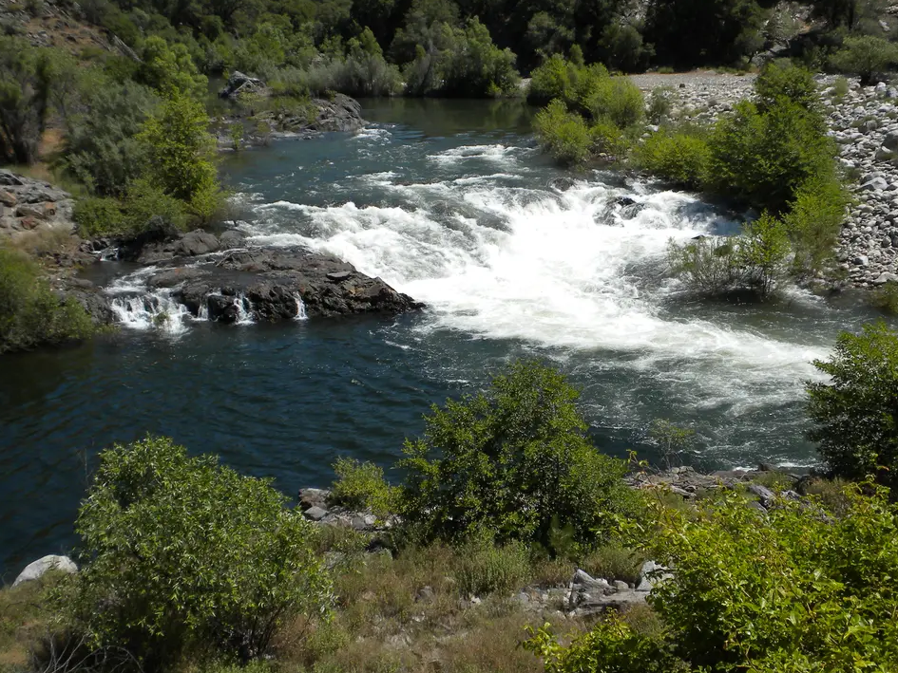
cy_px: 354
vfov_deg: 30.9
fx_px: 1219
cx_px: 487
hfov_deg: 40.4
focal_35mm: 47
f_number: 10
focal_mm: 6.6
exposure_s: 1/140
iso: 64
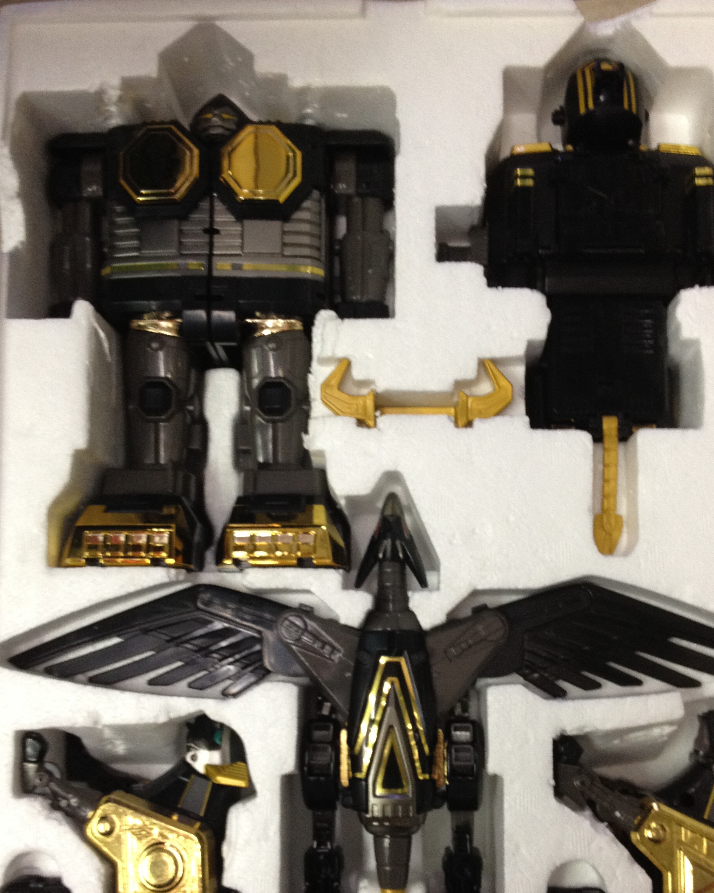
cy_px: 568
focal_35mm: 46
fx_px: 1215
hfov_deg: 32.7
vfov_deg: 40.0
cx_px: 369
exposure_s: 1/20
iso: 125
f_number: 2.4
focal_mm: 4.28
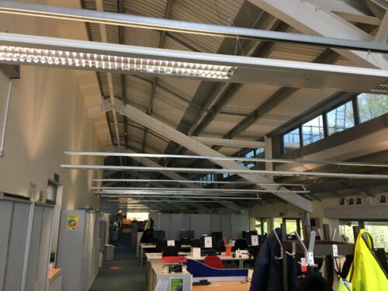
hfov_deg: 61.7
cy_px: 146
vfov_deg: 48.2
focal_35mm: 29
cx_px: 194
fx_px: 325
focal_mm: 4.15
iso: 25
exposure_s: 1/30
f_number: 2.2
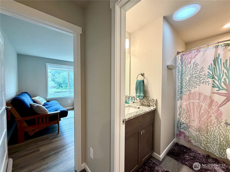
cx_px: 115
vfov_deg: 85.7
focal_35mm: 14
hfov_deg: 102.1
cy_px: 86
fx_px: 93
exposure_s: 1/120
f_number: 2.2
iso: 250
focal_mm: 2.22
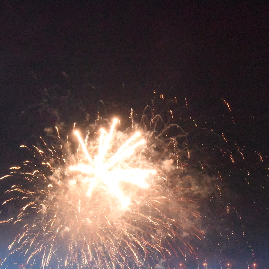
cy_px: 182
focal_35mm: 105
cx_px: 218
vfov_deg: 16.5
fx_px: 923
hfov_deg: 16.5
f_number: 4.5
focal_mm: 52
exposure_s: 1/100
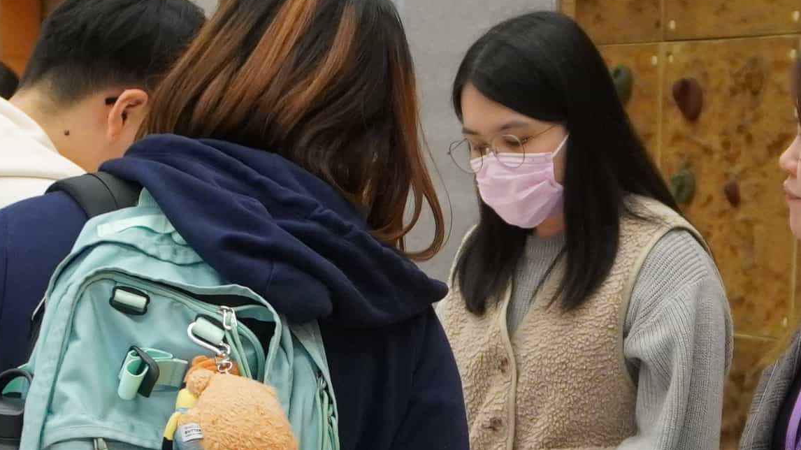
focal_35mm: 128
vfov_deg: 9.4
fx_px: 2718
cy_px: 465
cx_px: 478
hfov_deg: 16.8
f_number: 4
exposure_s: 1/160
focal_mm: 22
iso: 2000
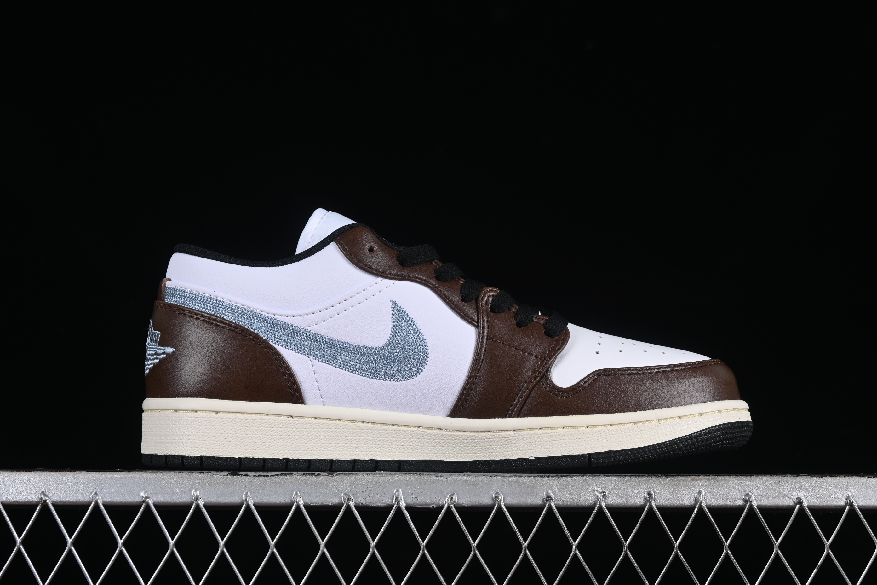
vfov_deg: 18.2
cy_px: 292
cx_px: 438
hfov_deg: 27.0
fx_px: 1827
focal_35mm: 75
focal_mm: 50
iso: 160
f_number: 8
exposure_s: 1/80
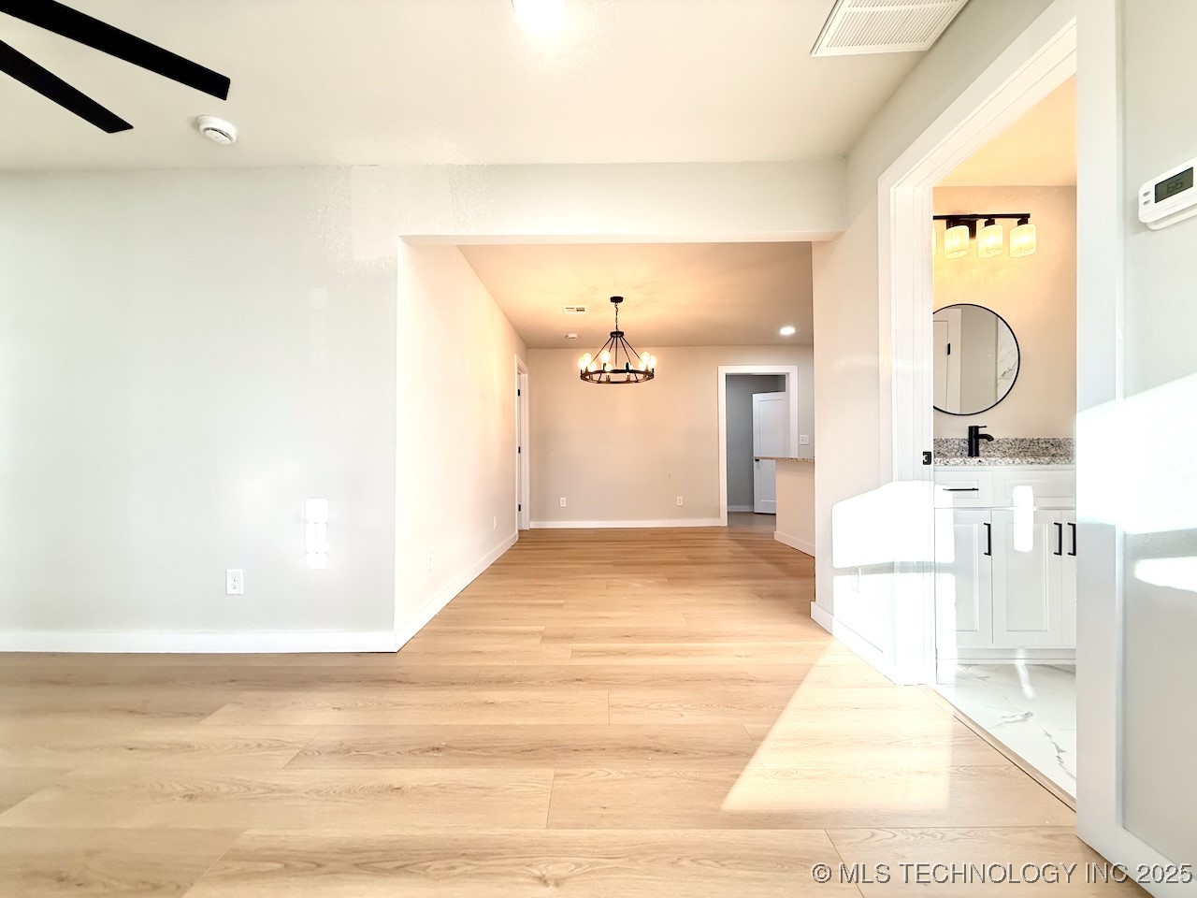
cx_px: 598
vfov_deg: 85.7
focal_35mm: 14
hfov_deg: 102.1
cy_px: 449
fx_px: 484
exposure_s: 1/120
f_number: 2.2
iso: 250
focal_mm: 2.22
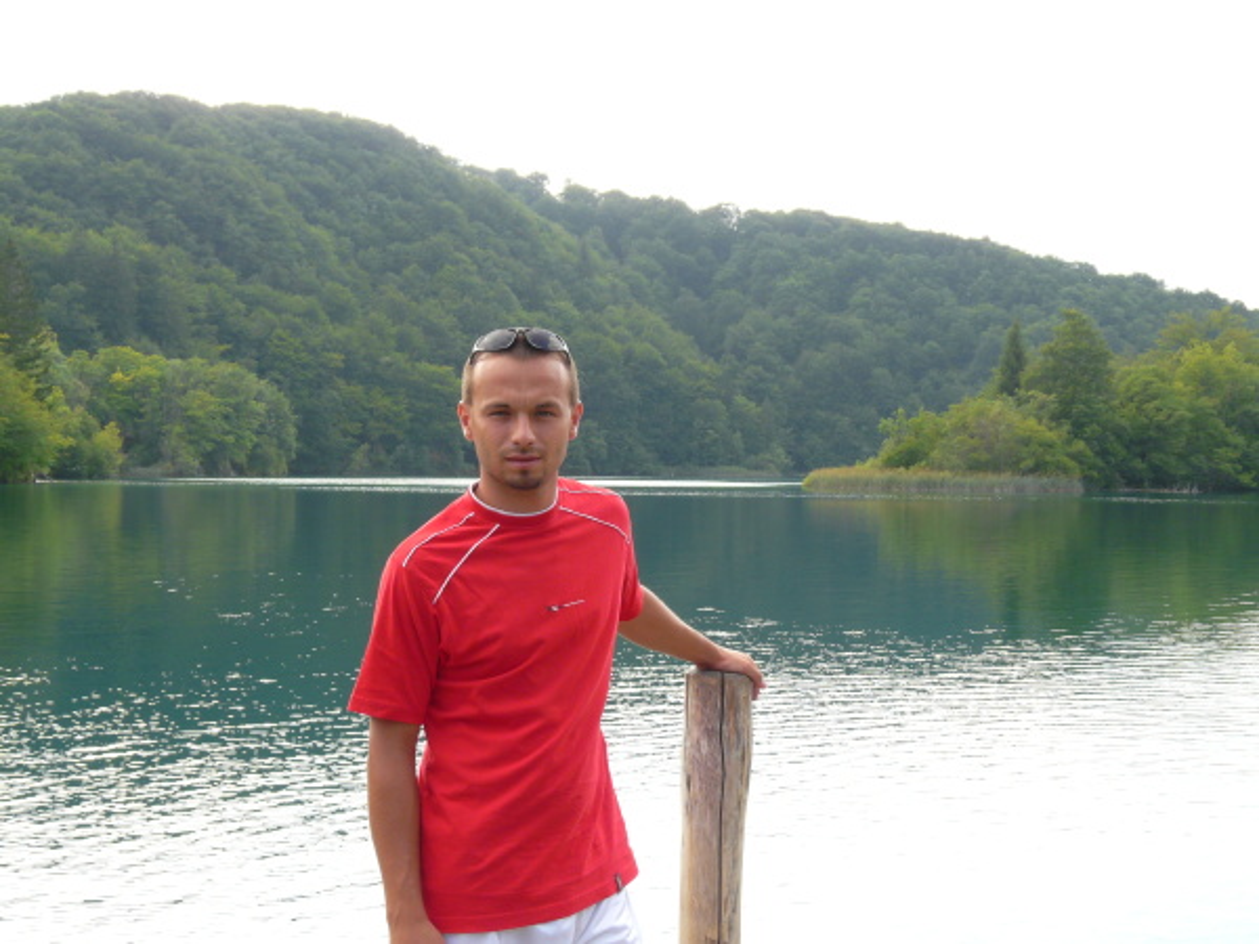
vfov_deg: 32.2
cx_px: 630
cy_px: 472
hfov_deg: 42.1
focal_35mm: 45
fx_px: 1637
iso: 100
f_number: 4
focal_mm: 7.4
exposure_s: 1/250
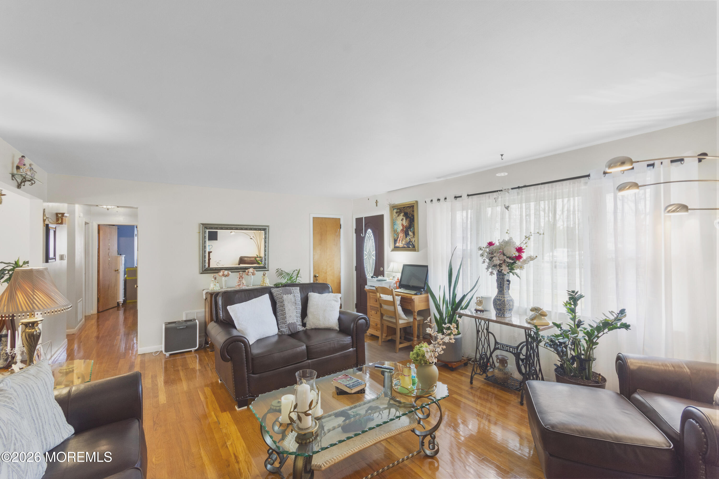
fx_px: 300
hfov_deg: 100.4
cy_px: 240
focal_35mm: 15
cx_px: 360
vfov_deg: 77.3
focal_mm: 10
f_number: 8
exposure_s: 1/8
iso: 250
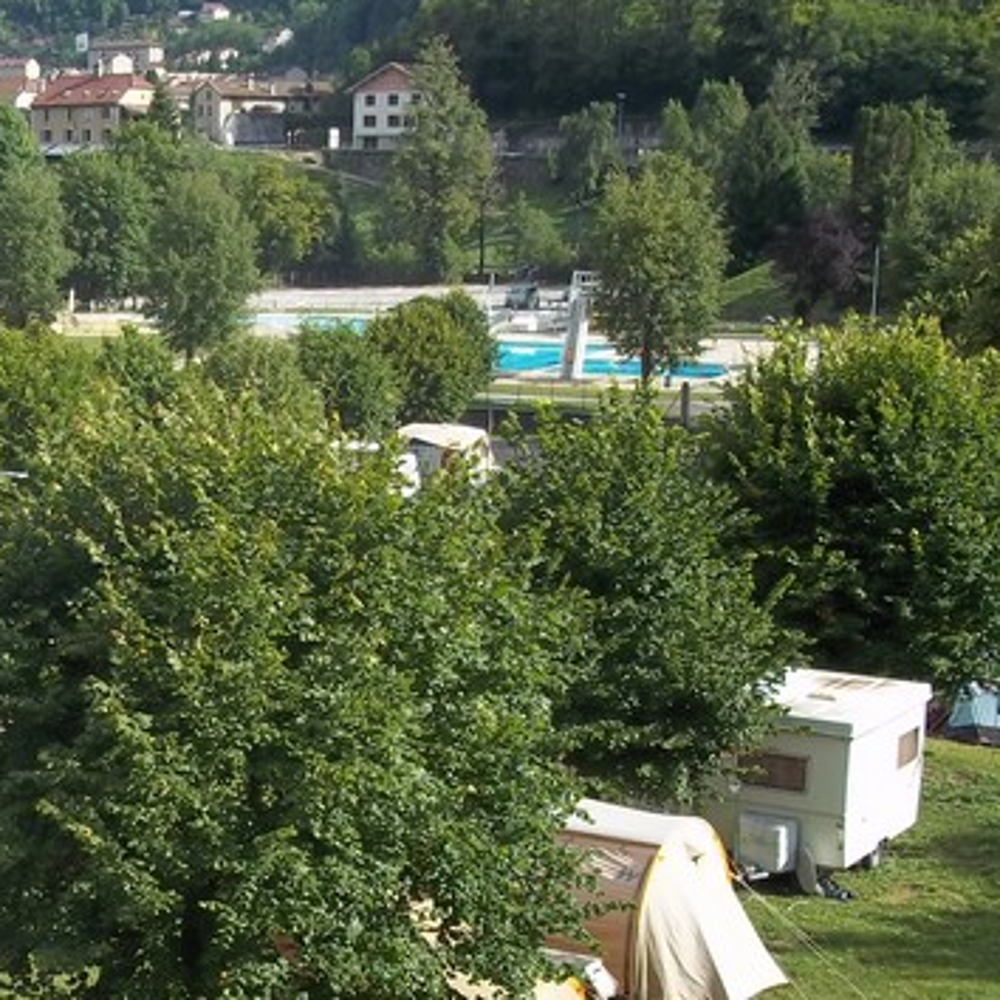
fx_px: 2353
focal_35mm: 72
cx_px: 48
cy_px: 602
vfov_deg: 23.9
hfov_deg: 23.2
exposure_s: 1/100
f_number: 8
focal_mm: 6.5
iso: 80
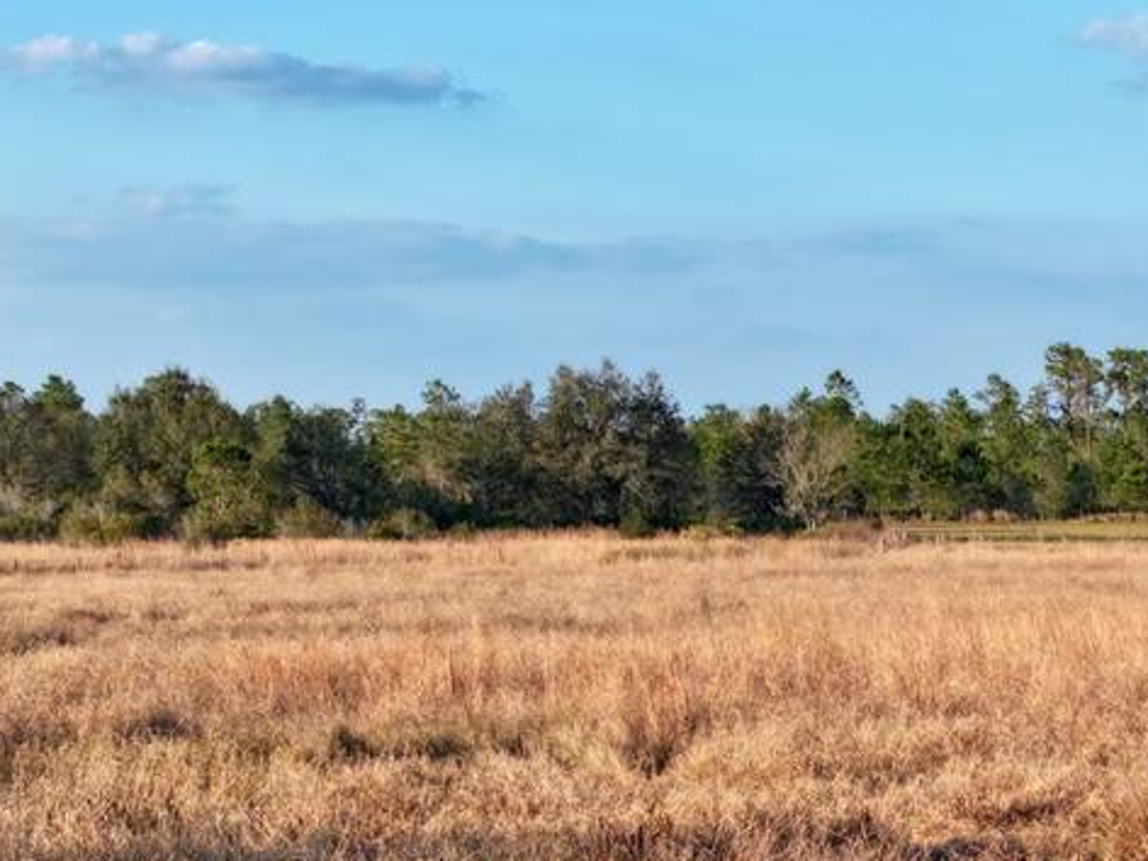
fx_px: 5041
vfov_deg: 9.8
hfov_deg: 12.9
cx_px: 1026
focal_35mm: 152
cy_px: 540
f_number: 2.8
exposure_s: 1/500
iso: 110
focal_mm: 19.35
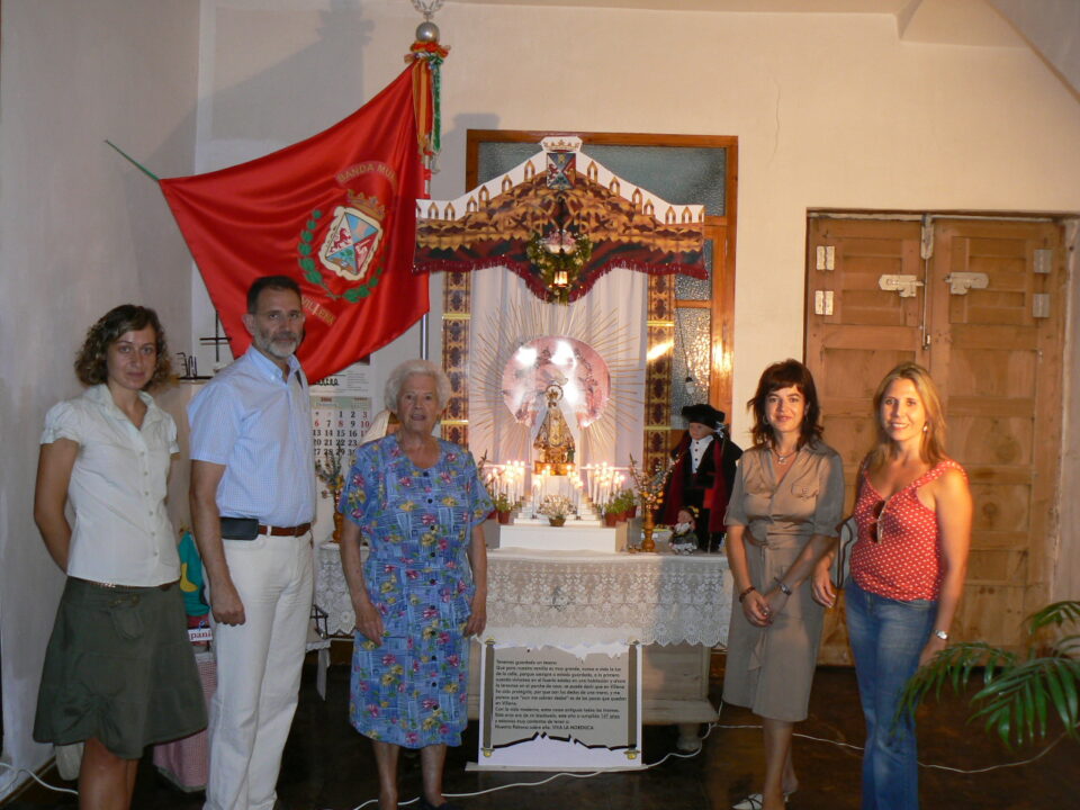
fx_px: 1123
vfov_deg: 39.7
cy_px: 405
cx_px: 540
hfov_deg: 51.4
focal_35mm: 36
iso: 100
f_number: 3.2
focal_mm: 6
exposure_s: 1/30
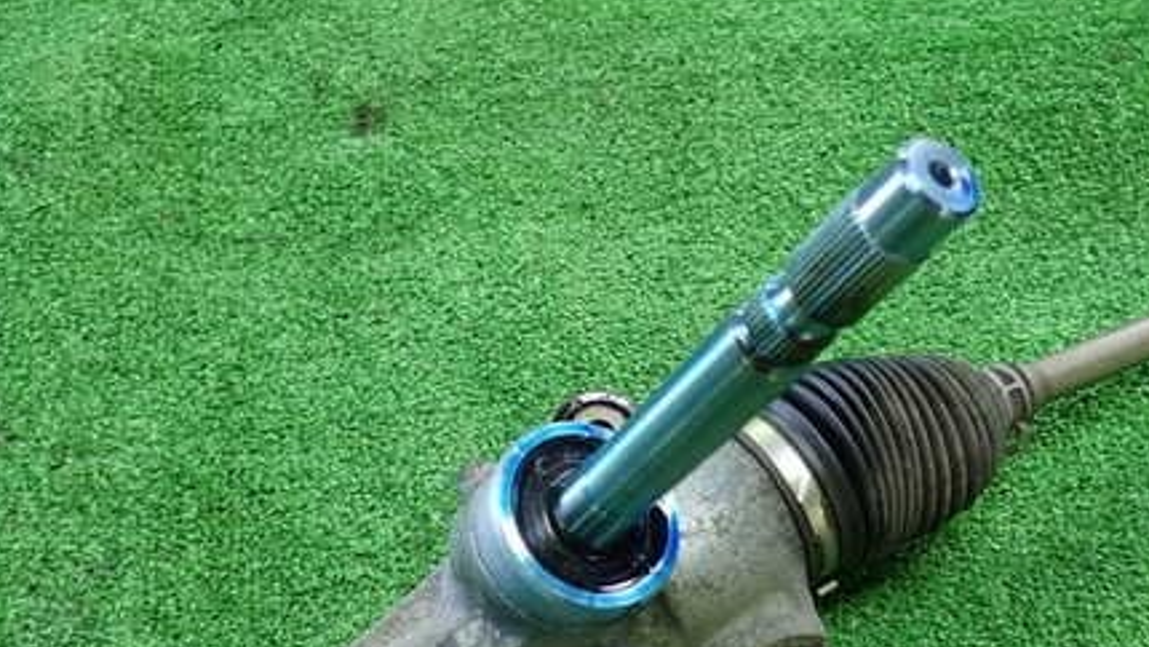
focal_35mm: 38
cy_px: 406
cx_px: 617
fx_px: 1158
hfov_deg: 52.7
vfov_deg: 31.1
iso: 200
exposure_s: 1/30
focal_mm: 4.5
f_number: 2
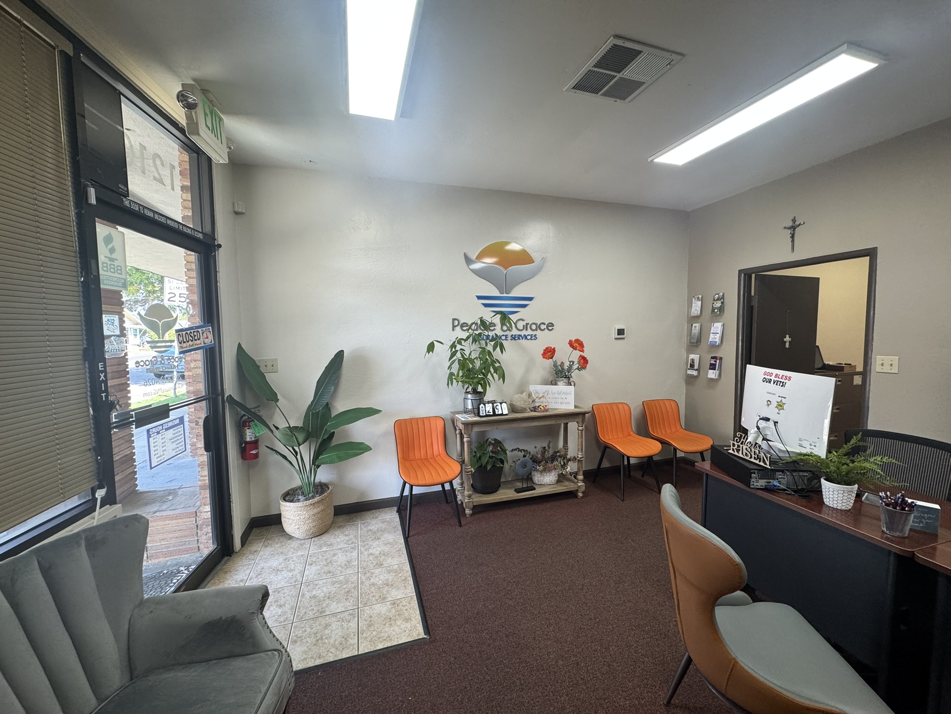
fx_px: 385
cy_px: 357
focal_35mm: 14
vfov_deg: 85.7
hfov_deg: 102.1
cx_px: 476
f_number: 2.2
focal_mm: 2.22
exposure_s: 1/120
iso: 160
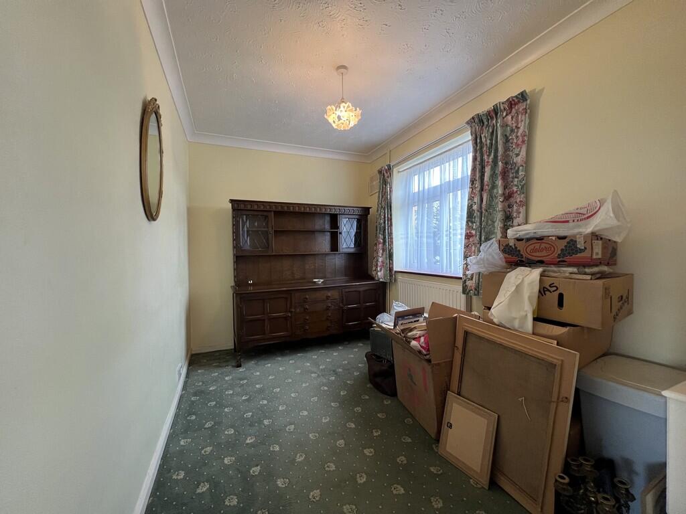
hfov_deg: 106.2
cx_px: 343
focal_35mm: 13
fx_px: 258
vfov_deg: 89.9
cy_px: 257
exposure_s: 1/100
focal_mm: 1.57
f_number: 1.8
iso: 250
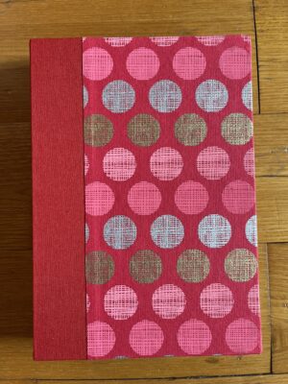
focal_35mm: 26
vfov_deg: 67.3
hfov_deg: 53.1
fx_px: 288
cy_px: 192
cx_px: 144
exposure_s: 1/92
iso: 125
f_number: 1.6
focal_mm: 5.1
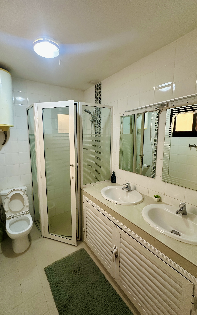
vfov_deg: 97.8
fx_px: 137
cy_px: 155
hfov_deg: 71.0
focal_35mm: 16
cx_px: 87
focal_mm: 2.22
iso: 400
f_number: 2.2
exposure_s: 1/50
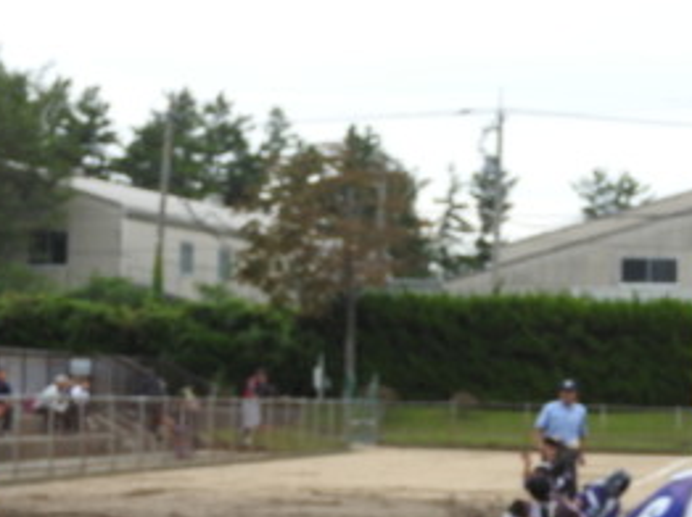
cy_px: 448
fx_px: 2976
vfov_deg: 9.9
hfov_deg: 13.2
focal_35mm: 149
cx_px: 460
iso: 100
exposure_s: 1/250
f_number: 4.2
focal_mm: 11.6
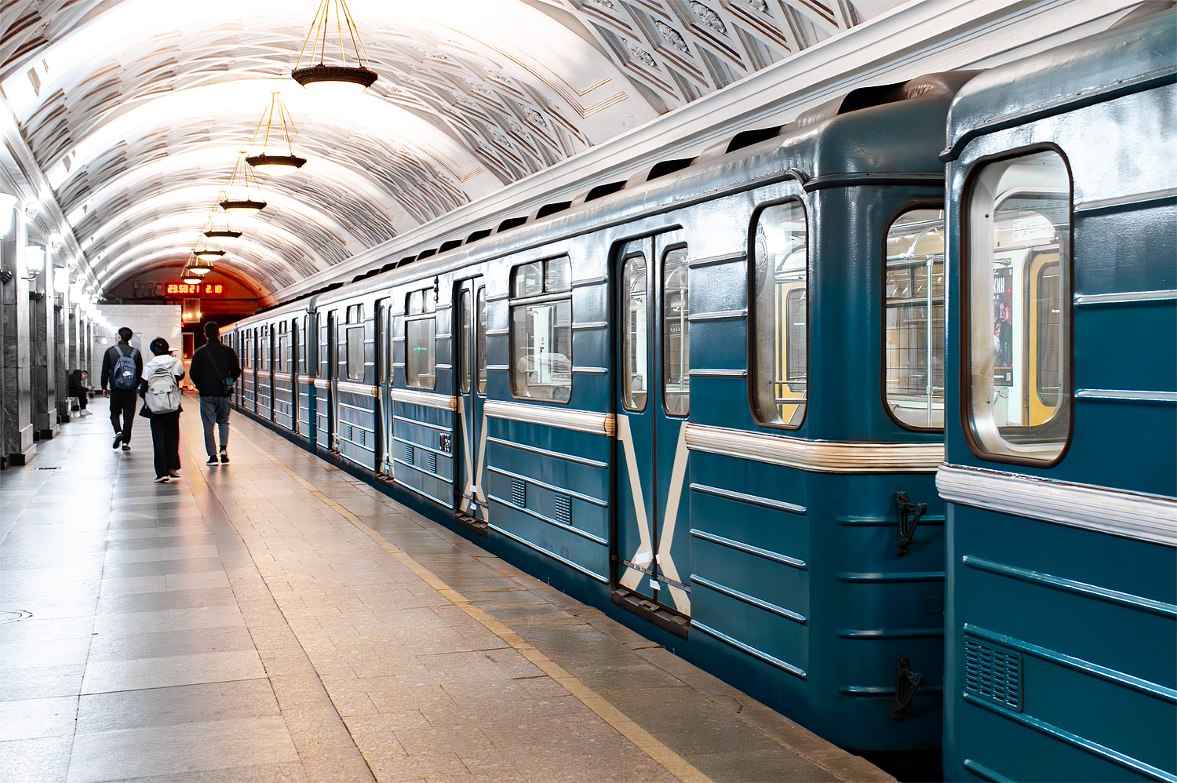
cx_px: 588
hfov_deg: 54.5
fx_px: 1144
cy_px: 392
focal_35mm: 35
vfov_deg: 37.8
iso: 3200
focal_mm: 35
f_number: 5
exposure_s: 1/25
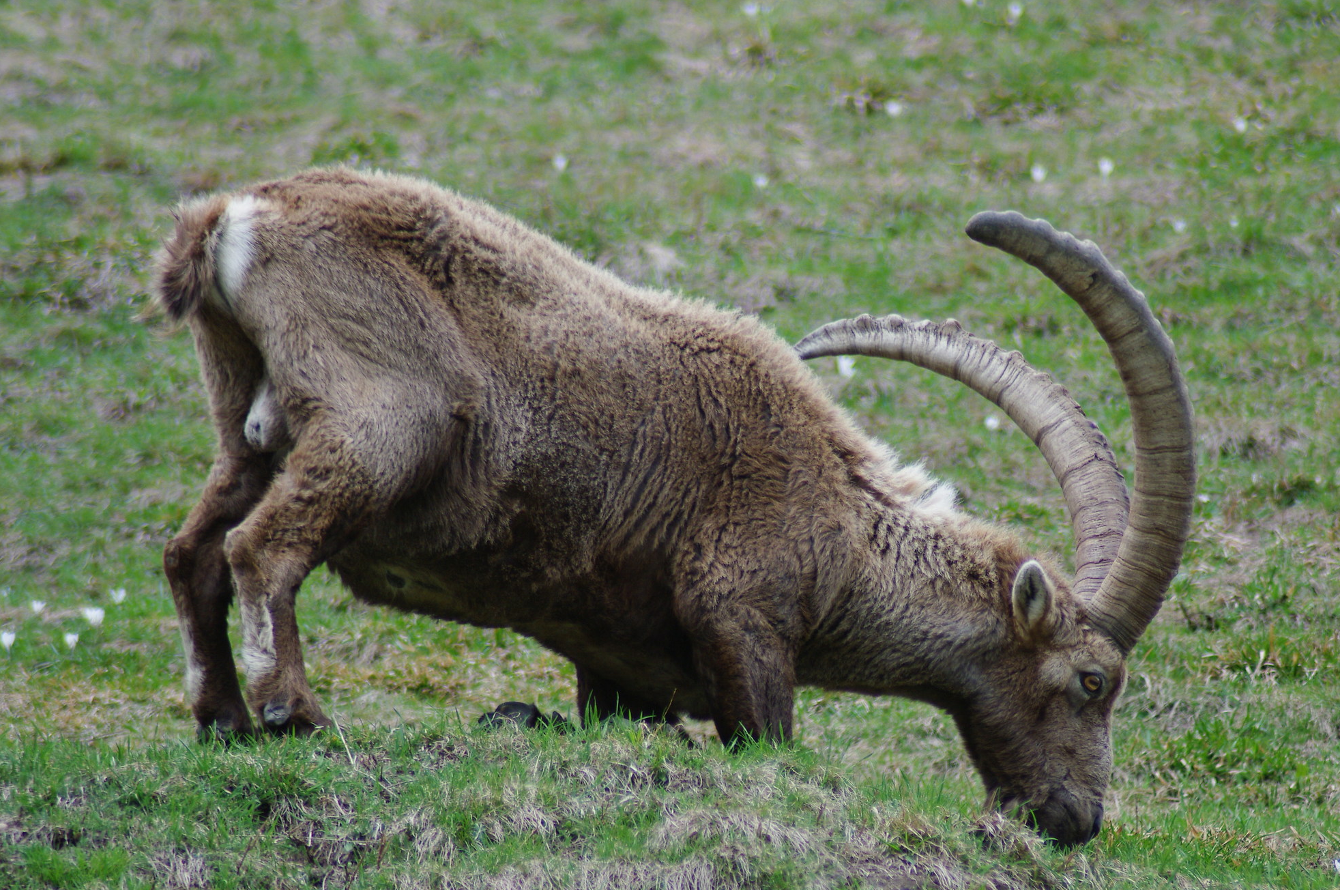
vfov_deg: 2.5
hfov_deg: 3.8
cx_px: 774
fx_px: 20445
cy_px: 470
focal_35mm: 550
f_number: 5.6
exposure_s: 1/250
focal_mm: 300
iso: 200
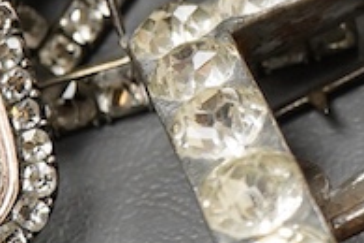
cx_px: 715
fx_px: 2103
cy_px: -36
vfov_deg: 6.6
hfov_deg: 9.3
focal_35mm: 208
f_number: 8
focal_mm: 30
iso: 1250
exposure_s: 1/125
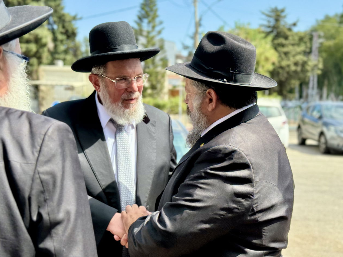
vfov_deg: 27.5
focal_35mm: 53
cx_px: 160
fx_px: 525
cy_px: 133
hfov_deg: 36.2
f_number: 1.78
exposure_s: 1/2088
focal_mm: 6.76
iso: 100
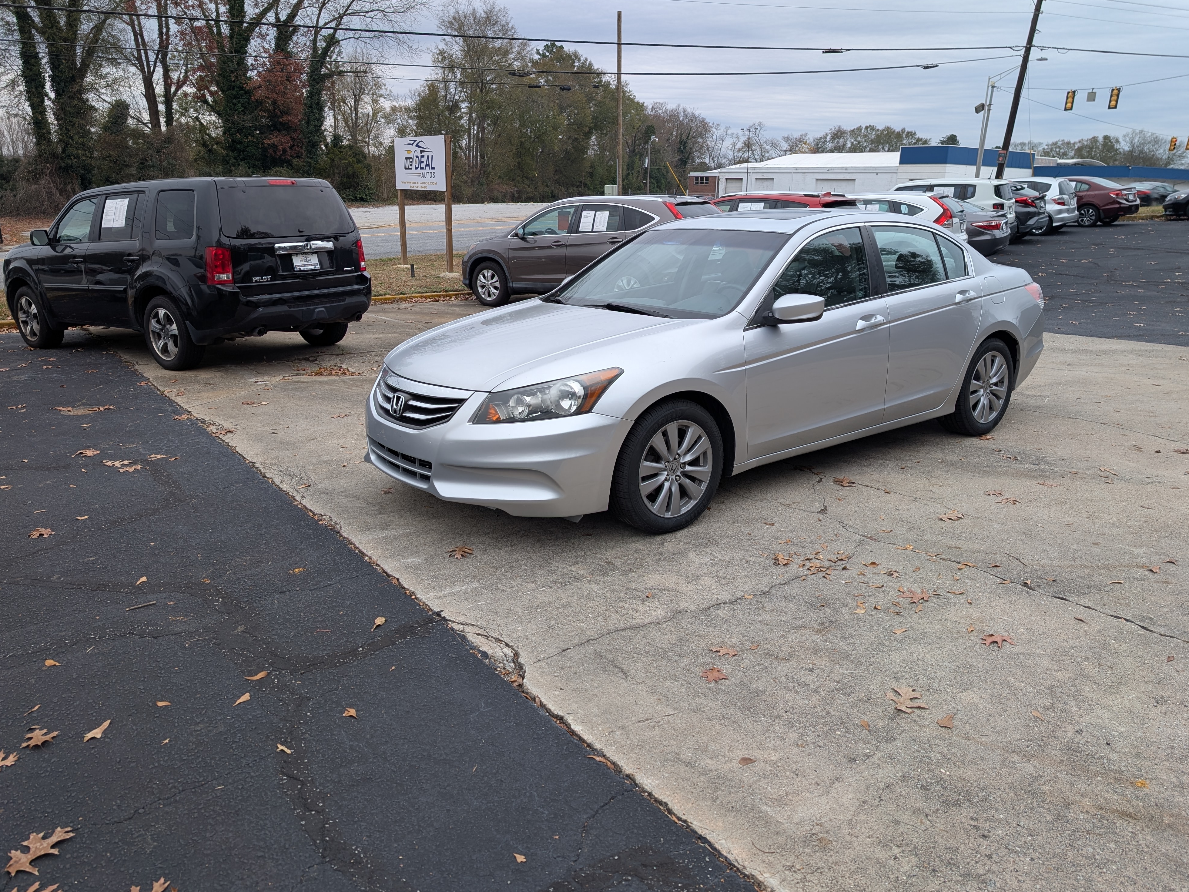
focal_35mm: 25
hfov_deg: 69.4
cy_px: 437
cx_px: 593
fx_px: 859
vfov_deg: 54.9
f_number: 1.68
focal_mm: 6.9
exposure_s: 1/41.2
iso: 24
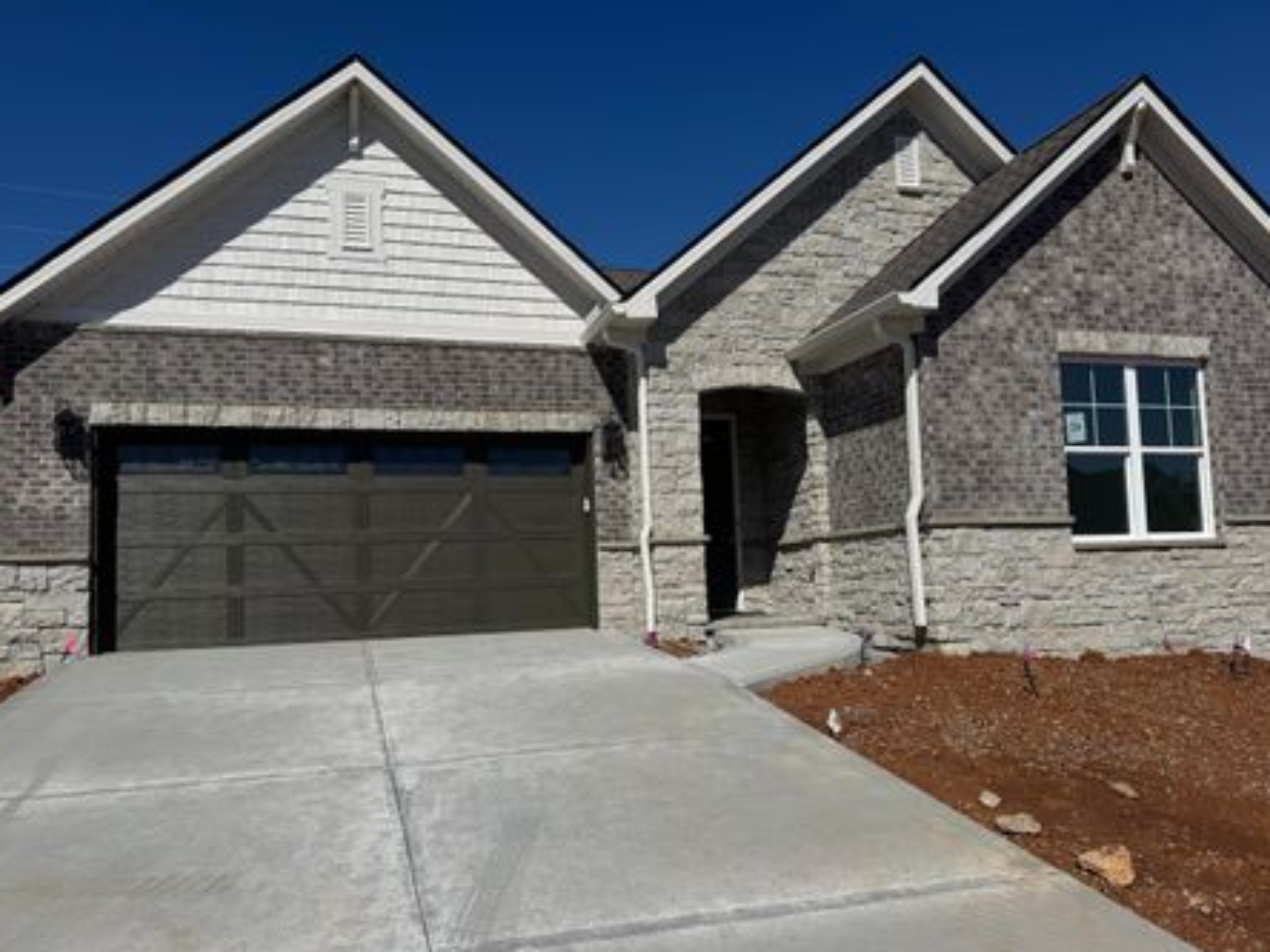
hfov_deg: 65.3
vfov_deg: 51.3
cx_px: 641
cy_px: 513
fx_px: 991
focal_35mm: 27
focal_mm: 6.76
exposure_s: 1/10417
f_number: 1.78
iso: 80
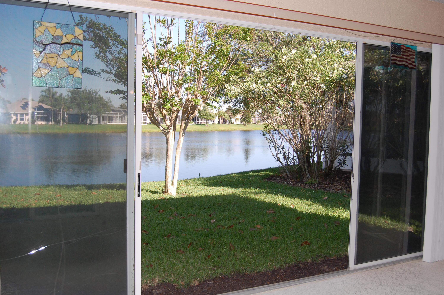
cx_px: 222
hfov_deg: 53.2
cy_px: 148
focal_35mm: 36
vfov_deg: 36.8
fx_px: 444
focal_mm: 24
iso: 280
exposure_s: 1/500
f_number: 5.6
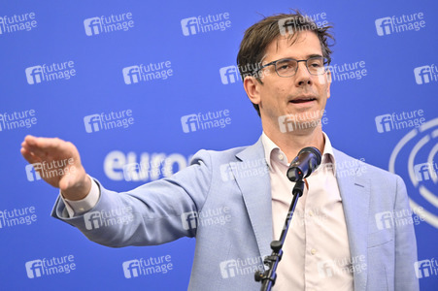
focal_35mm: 175
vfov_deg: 7.8
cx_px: 219
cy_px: 146
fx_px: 2128
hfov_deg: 11.8
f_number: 2.8
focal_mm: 175
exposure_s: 1/320
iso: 2500
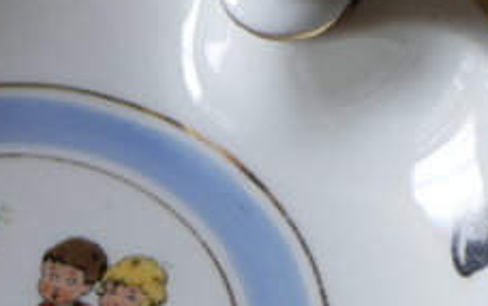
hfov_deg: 10.4
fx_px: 2636
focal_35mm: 198
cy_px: 278
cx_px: -76
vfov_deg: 6.6
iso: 200
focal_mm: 25
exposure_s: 1/160
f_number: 2
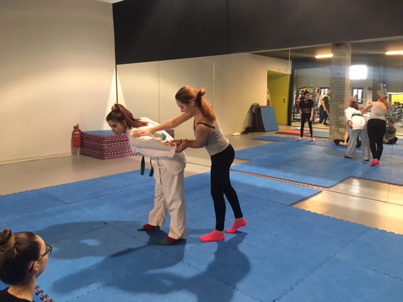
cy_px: 151
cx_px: 202
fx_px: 338
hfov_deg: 61.7
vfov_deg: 48.2
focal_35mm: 29
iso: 250
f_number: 2.2
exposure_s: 1/17
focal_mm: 4.15
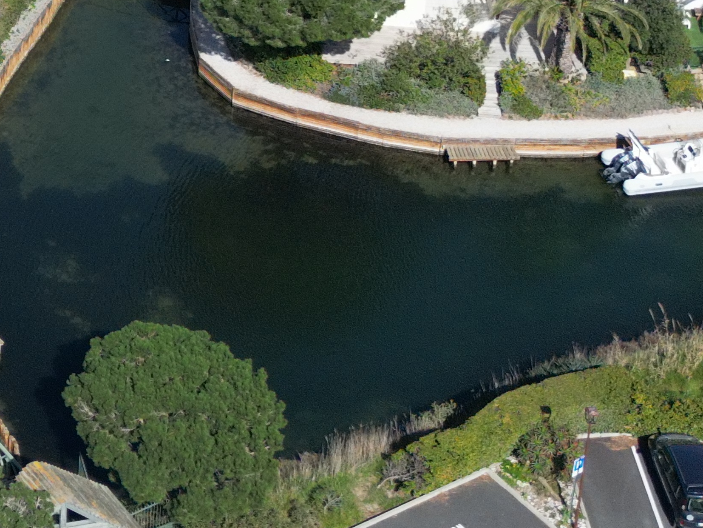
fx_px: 2376
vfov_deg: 12.2
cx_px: -127
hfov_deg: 16.2
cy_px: -197
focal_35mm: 117
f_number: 1.7
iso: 200
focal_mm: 6.72
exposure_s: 1/4000
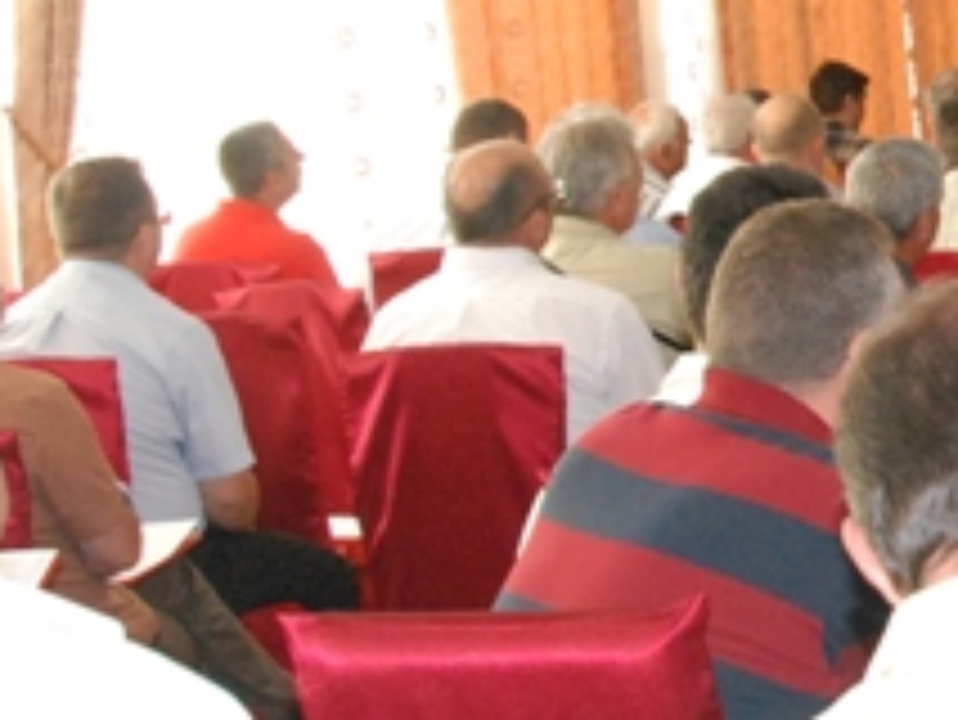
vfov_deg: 11.8
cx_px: 1417
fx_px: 3461
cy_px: 45
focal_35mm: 125
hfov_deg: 14.7
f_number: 8
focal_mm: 24
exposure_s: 1/60
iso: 1600
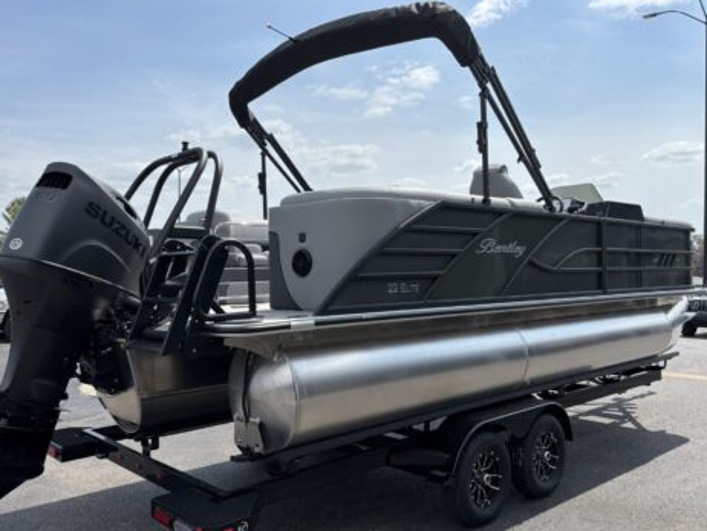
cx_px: 311
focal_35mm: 30
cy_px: 286
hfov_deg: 59.8
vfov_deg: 46.8
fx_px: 613
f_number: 1.6
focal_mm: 5.96
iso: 50
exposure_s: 1/5076
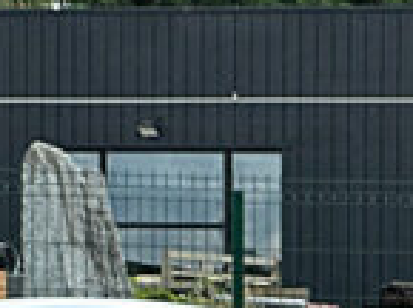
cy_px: 744
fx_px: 5070
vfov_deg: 3.4
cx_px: 1011
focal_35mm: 426
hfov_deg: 4.6
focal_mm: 9
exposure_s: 1/352
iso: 32
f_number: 2.8
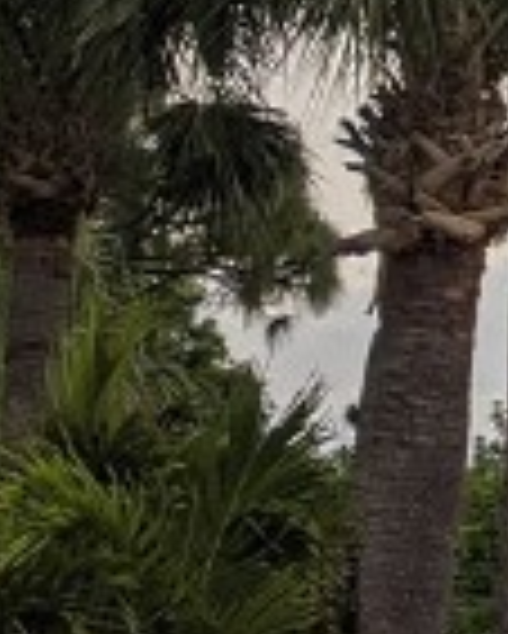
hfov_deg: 7.3
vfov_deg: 10.5
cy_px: 297
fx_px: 3454
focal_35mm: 184
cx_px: 1591
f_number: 2
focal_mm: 4.67
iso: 49
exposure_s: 1/447
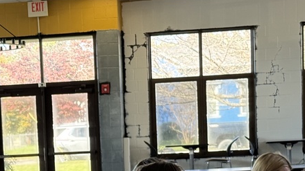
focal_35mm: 122
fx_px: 987
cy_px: 228
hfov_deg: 17.4
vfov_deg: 9.7
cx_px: 64
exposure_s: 1/120
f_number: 1.78
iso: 125
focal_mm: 6.76
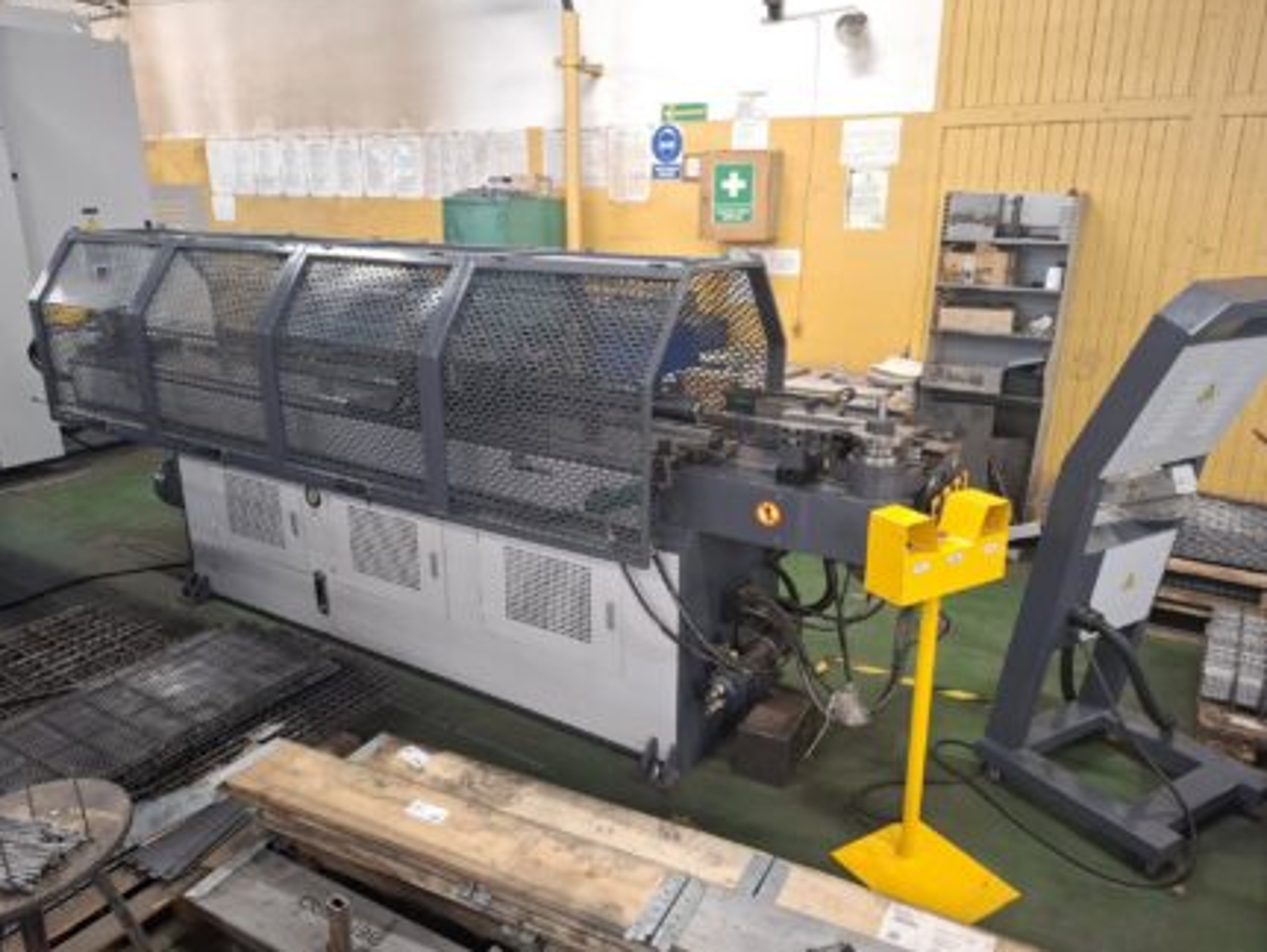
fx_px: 879
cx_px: 635
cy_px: 482
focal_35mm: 24
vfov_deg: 56.9
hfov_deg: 71.6
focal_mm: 5.54
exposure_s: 1/50
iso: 200
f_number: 1.8
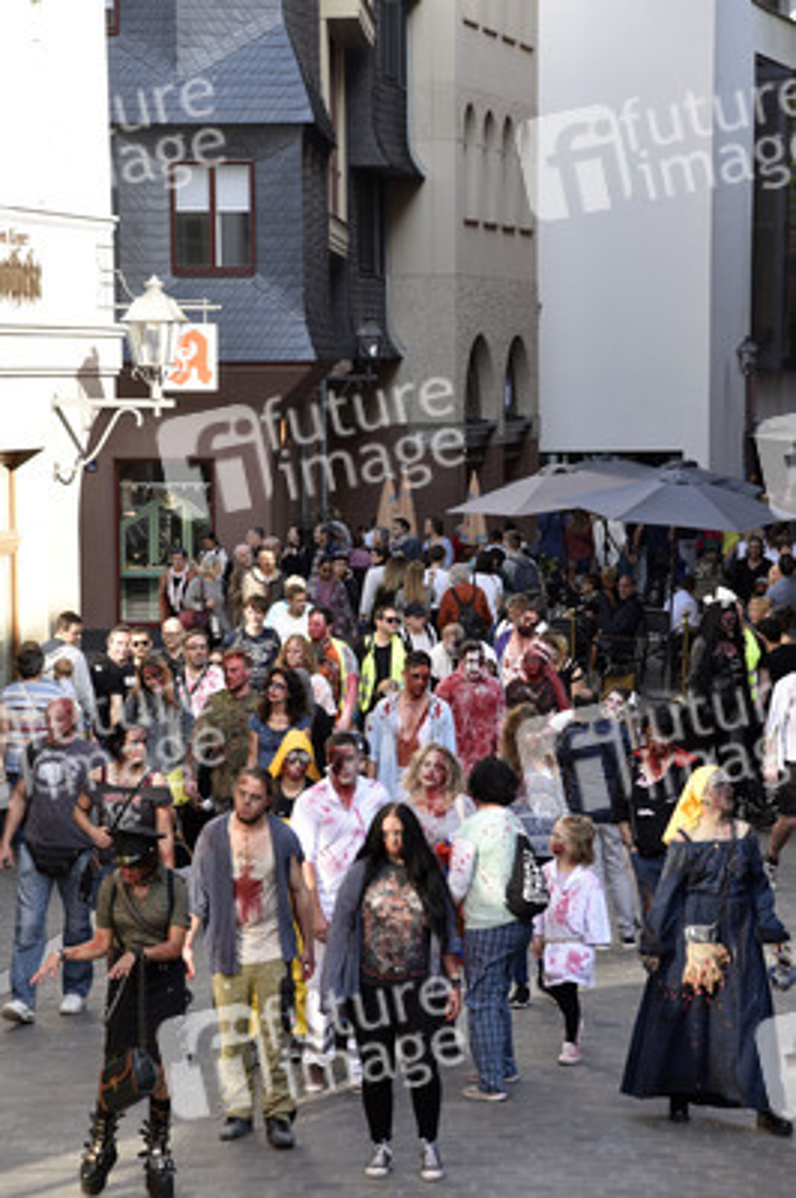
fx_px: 3987
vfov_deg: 17.1
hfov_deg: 11.4
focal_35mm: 120
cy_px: 599
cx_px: 398
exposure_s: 1/200
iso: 400
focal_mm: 120
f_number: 7.1
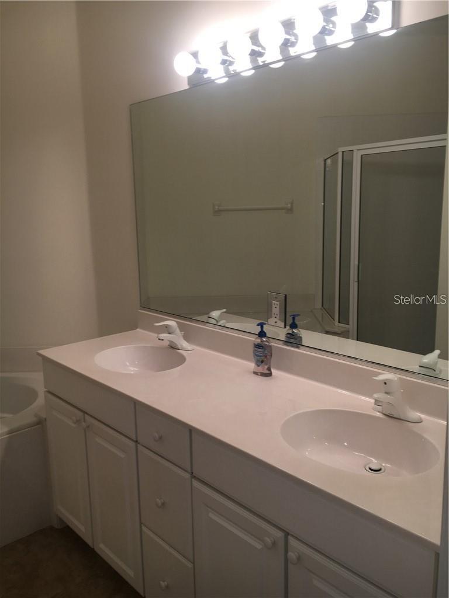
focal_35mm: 29
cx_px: 224
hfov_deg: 48.2
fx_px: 502
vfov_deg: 61.7
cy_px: 299
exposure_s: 1/35
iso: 25
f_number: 2.2
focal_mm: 4.15
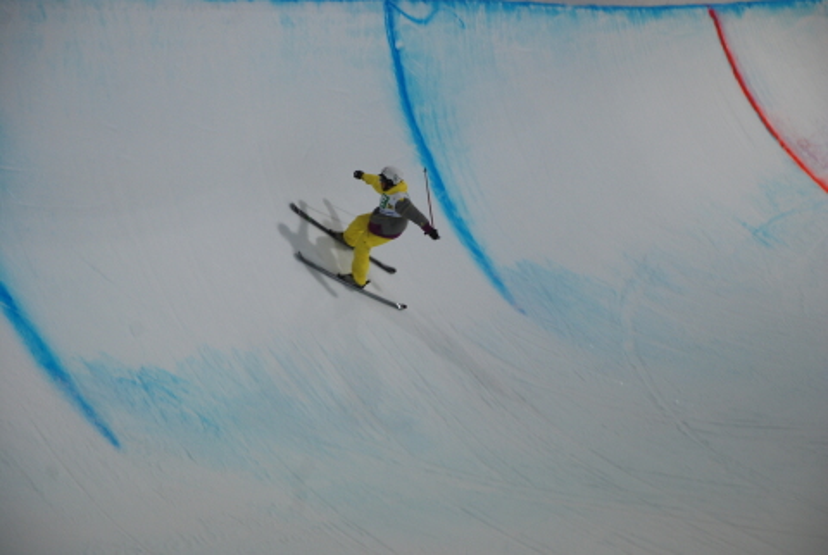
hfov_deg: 15.2
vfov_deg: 10.2
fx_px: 3111
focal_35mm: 135
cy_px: 278
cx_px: 414
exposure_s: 1/250
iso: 400
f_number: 5.6
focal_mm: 90
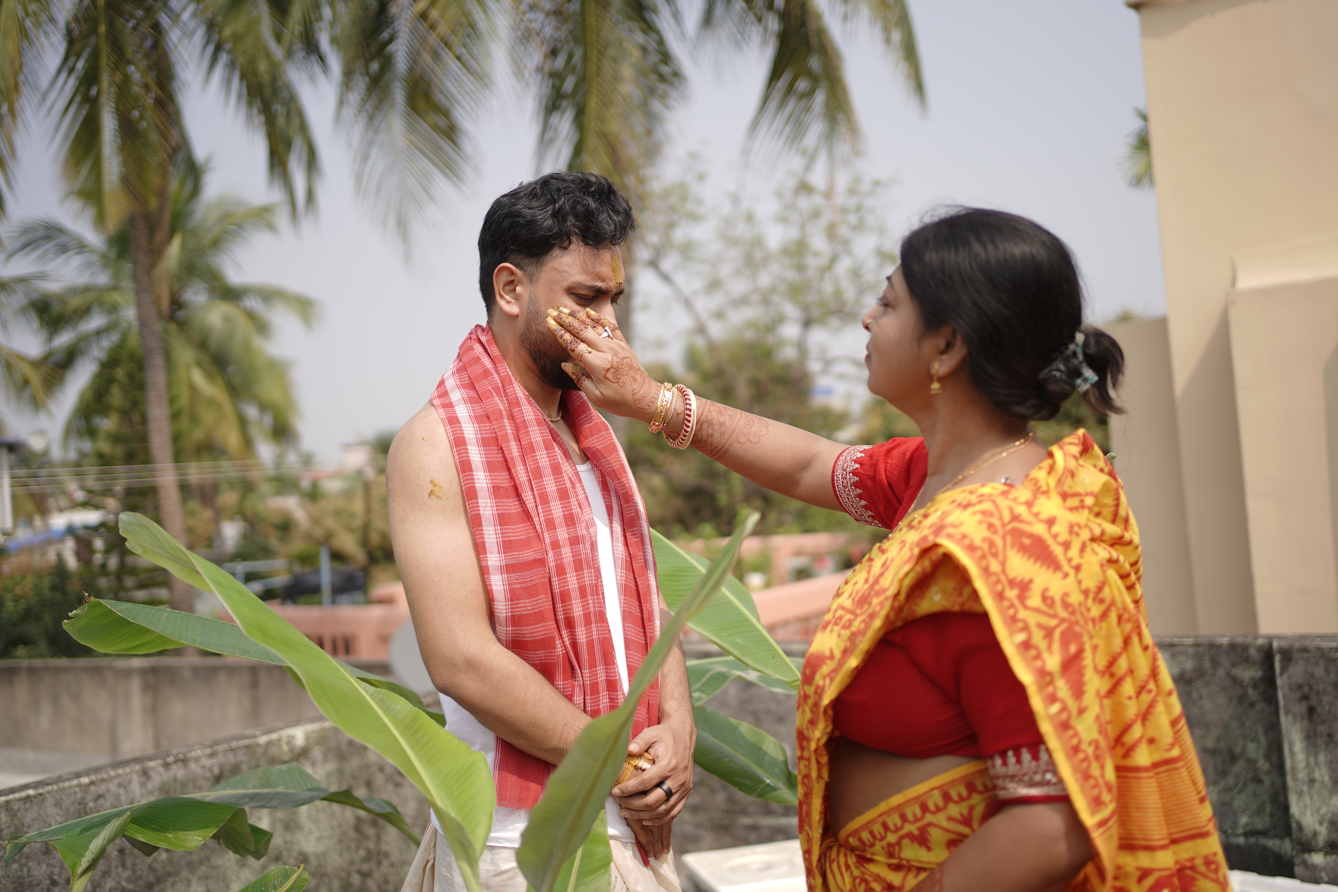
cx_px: 669
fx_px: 1301
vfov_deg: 37.9
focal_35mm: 35
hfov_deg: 54.4
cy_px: 446
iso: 80
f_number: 1.8
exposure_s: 1/2500
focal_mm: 35
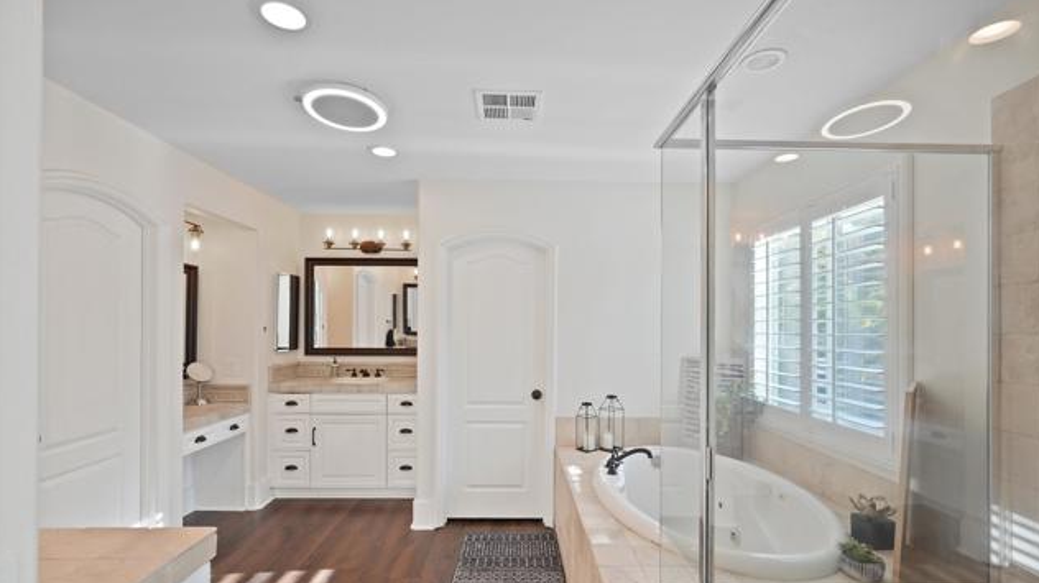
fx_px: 468
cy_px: 337
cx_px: 520
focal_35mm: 17
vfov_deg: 63.5
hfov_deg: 95.9
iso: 160
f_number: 4
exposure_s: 1/15
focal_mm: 16
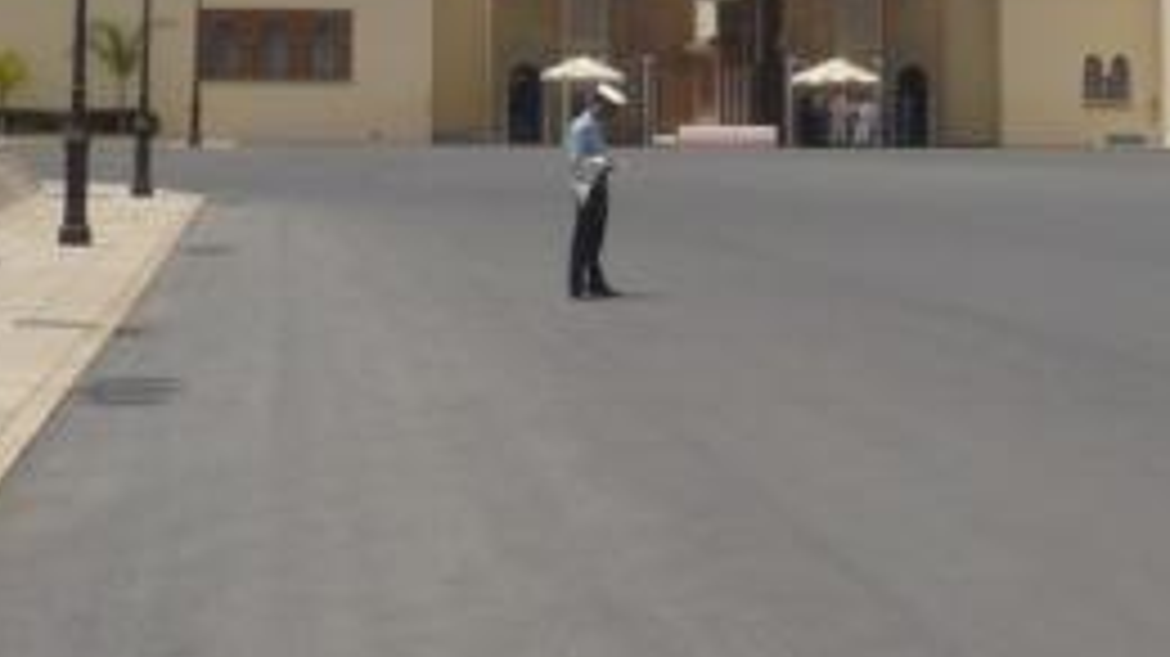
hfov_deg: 22.7
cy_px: -279
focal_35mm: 94
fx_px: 2915
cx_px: 612
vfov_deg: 12.3
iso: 100
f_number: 8
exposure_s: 1/320
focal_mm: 5.8
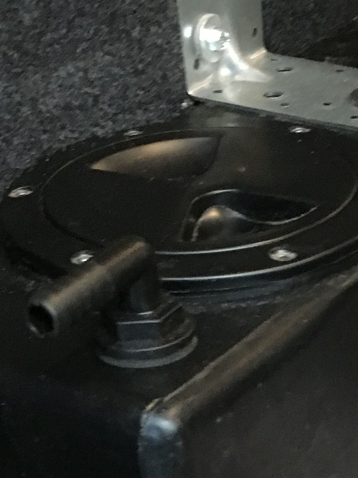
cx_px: 296
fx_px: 1393
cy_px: 526
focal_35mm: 101
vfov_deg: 18.7
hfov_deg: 14.5
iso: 200
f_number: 2.2
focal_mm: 4.15
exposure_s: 1/17
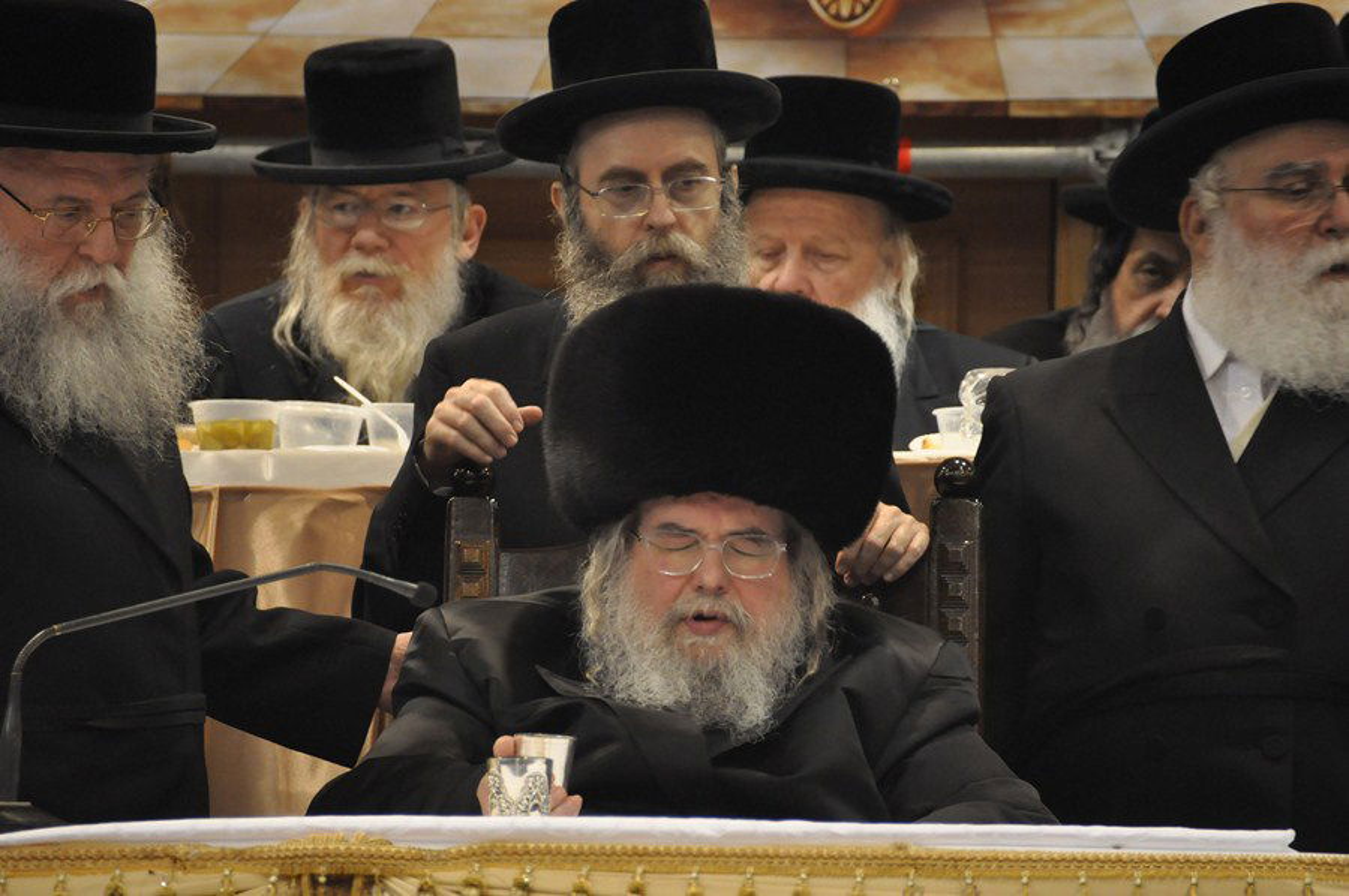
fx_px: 15160
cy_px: 448
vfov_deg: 3.4
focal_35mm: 405
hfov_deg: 5.1
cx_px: 674
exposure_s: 1/50
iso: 1600
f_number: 5.6
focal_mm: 270
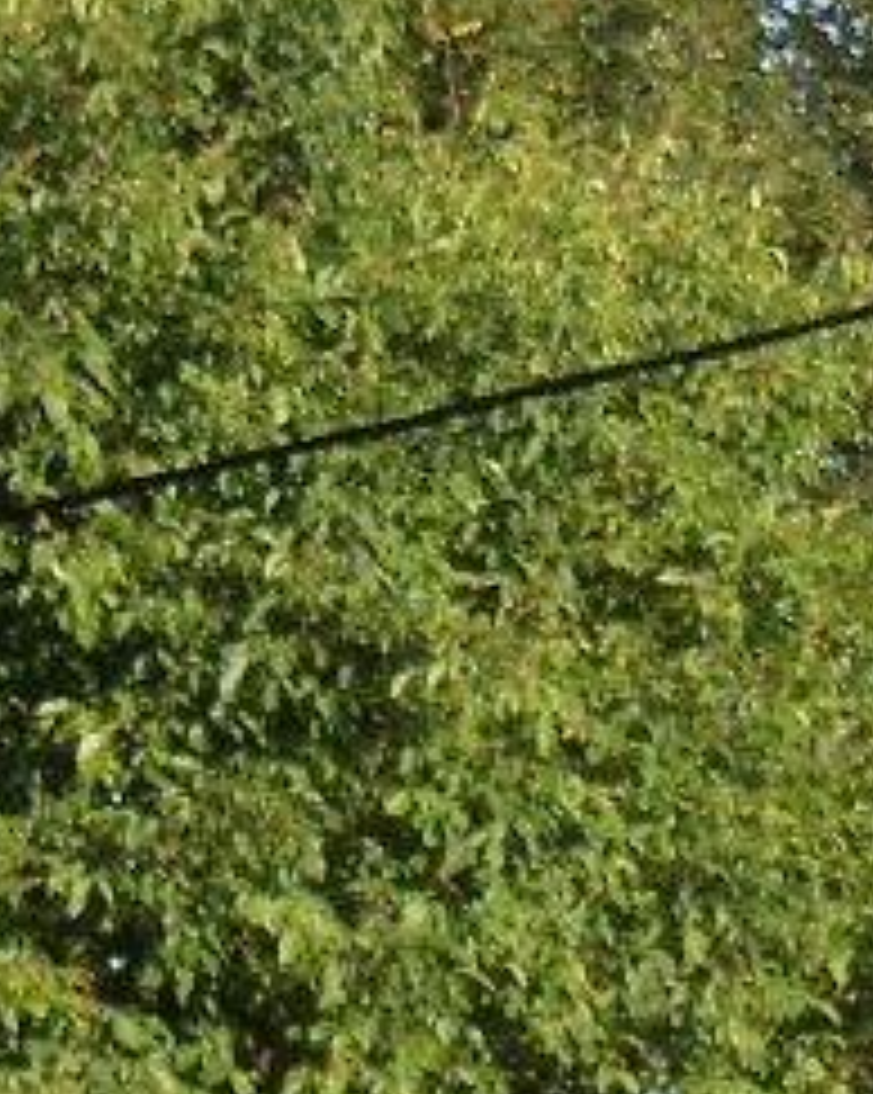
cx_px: 720
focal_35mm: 545
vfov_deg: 3.5
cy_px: 1328
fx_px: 17624
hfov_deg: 2.8
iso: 100
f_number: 4.8
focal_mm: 15.35
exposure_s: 1/250
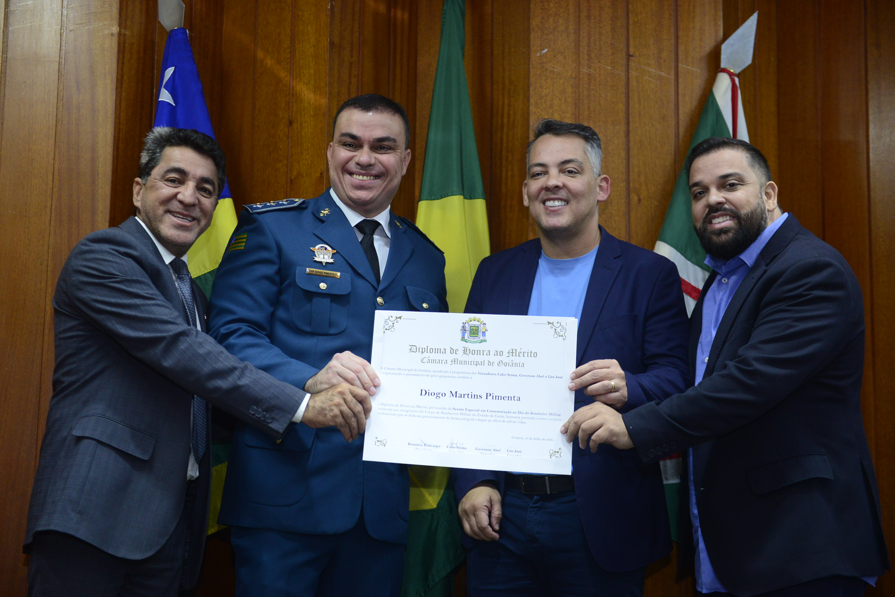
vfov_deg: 23.4
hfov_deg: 34.5
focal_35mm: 58
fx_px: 1442
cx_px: 448
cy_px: 298
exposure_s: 1/125
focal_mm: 58
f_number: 4
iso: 2000
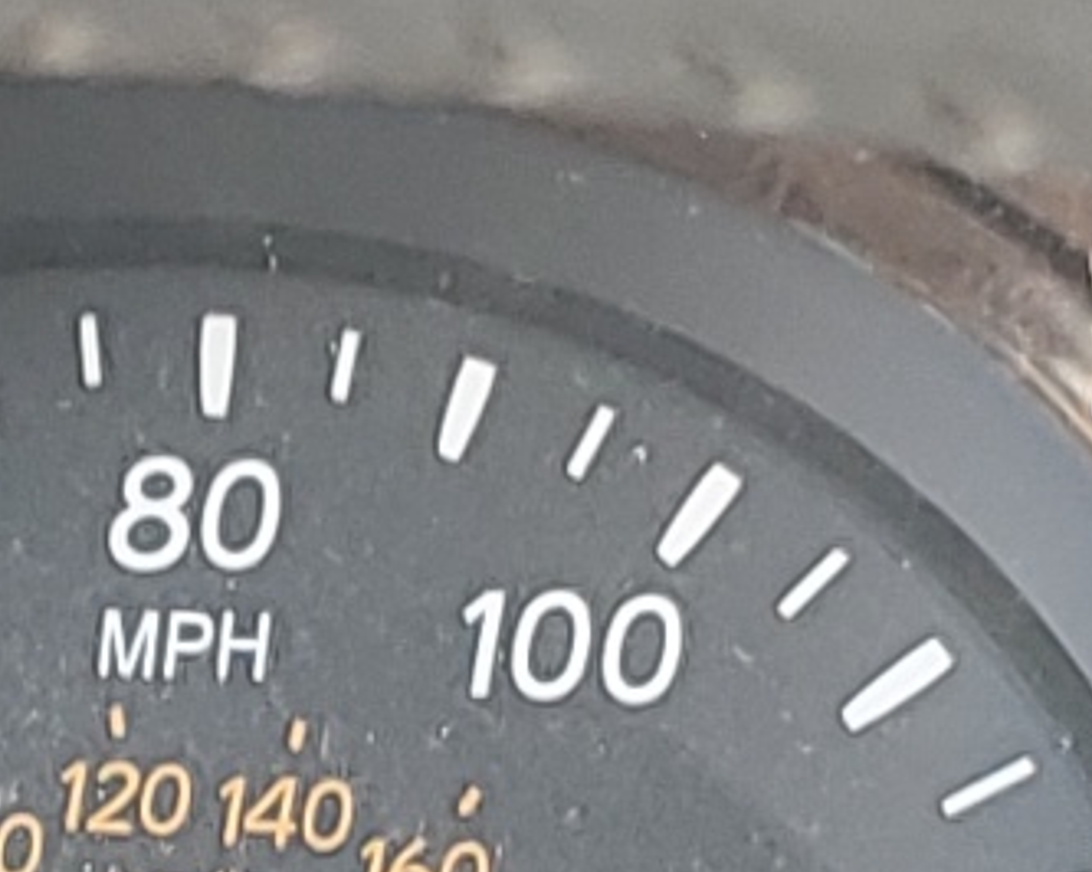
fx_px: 3941
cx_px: 302
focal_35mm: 122
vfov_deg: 12.1
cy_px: 1305
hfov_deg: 15.7
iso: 55
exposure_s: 1/60.2
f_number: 1.5
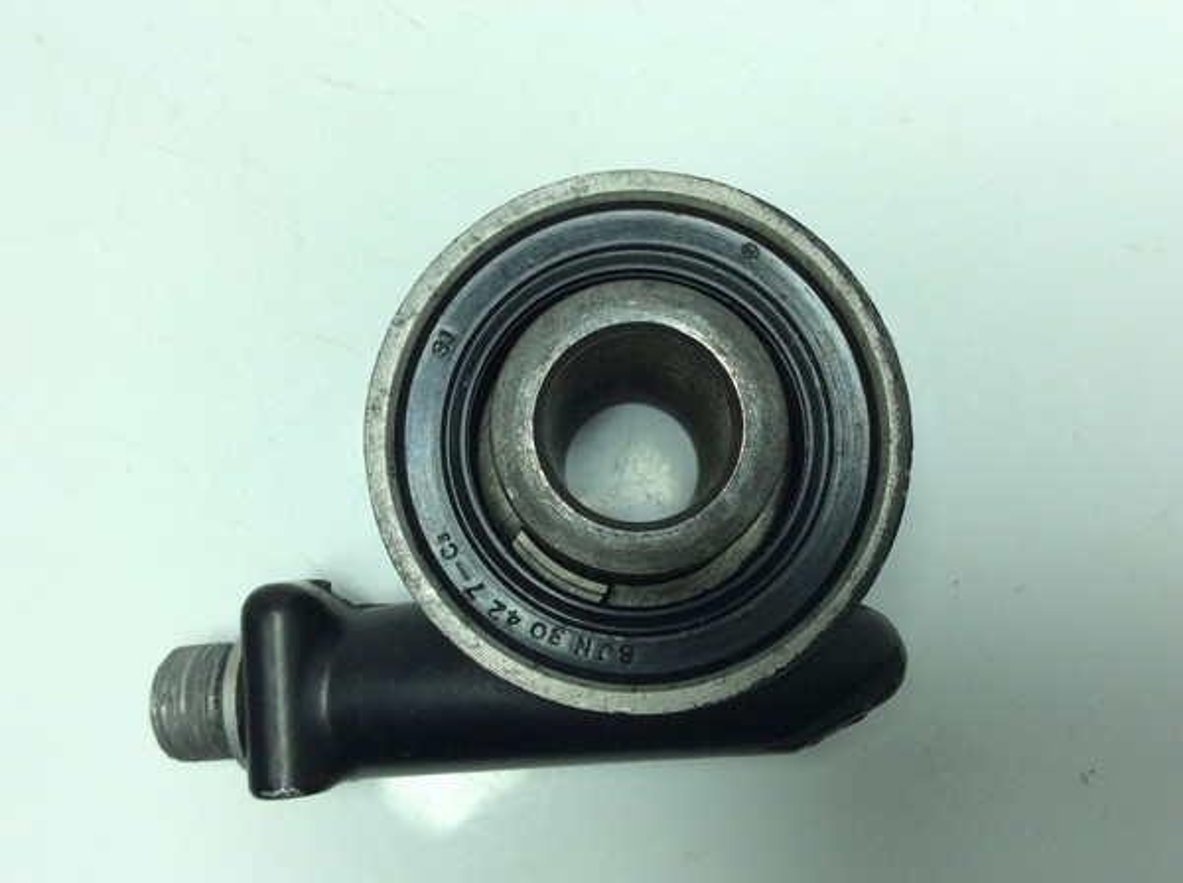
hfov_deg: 56.9
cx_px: 592
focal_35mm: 32
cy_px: 442
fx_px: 1092
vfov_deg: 44.0
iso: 32
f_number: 2.4
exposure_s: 1/353
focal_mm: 3.3
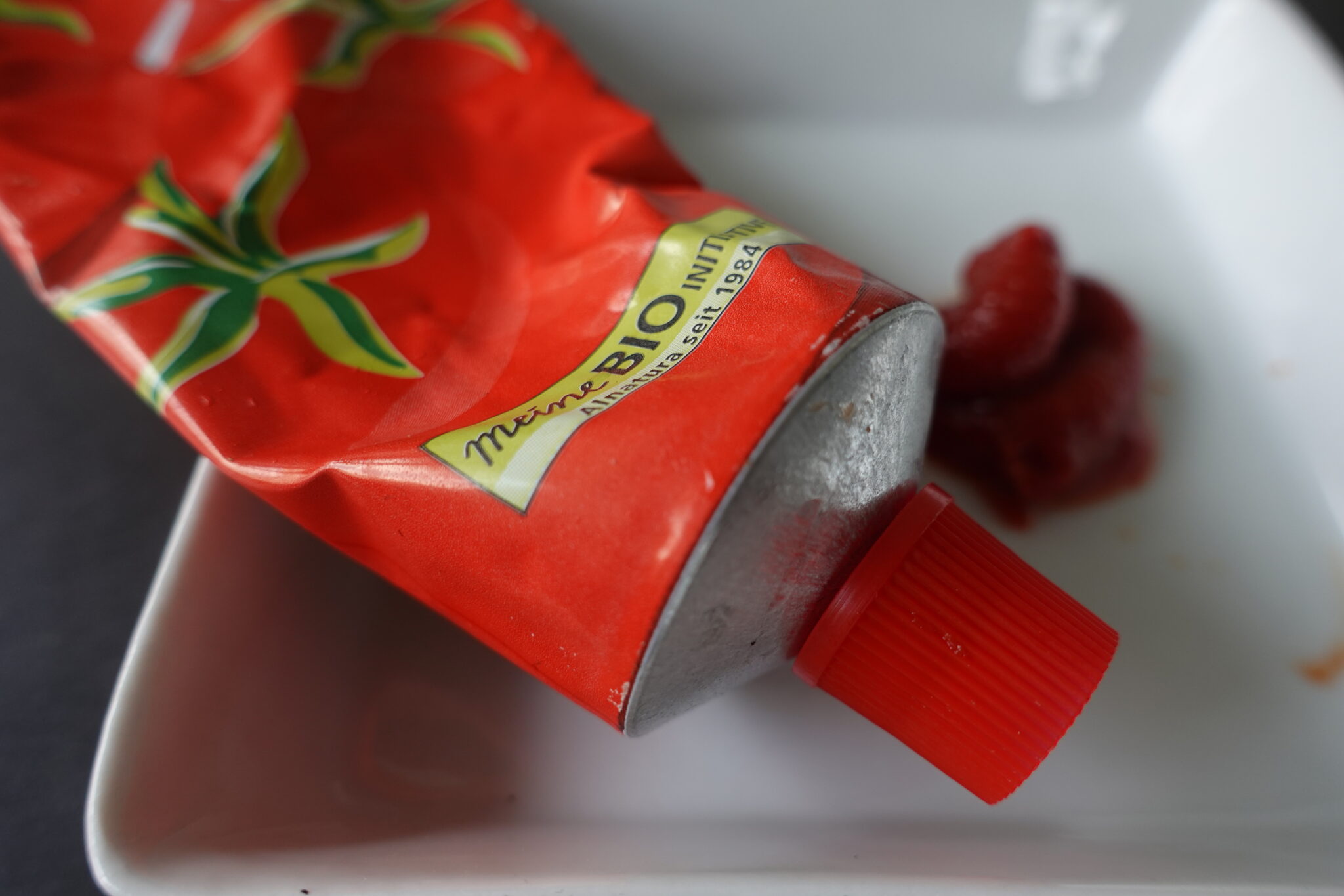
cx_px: 672
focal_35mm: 24
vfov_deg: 53.1
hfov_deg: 73.7
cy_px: 448
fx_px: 896
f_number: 3.2
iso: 125
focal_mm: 9.4
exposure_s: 1/80
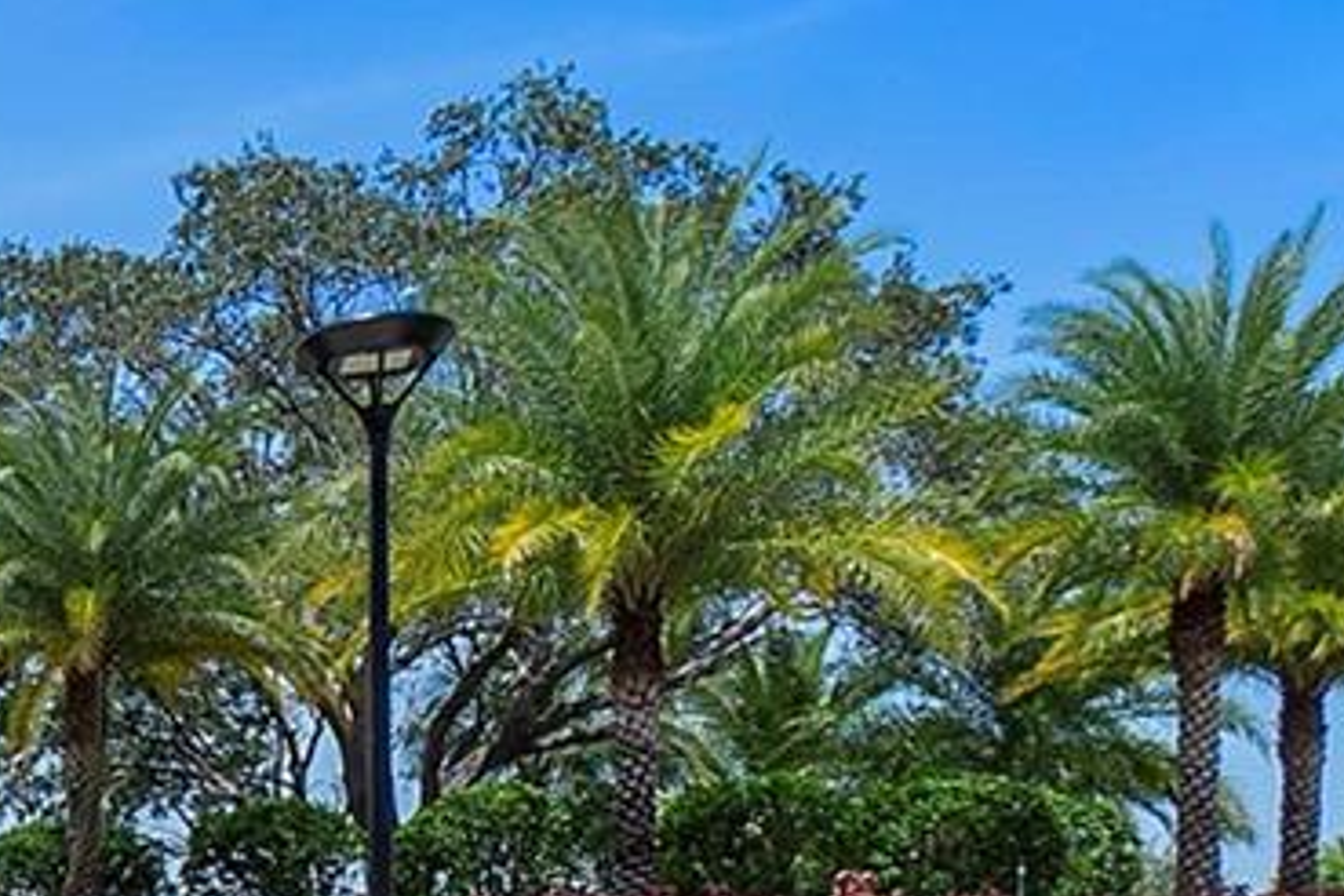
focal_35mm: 65
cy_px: 1180
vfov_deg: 19.3
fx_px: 2426
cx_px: -579
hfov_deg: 25.0
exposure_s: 1/400
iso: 160
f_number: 10
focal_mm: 10
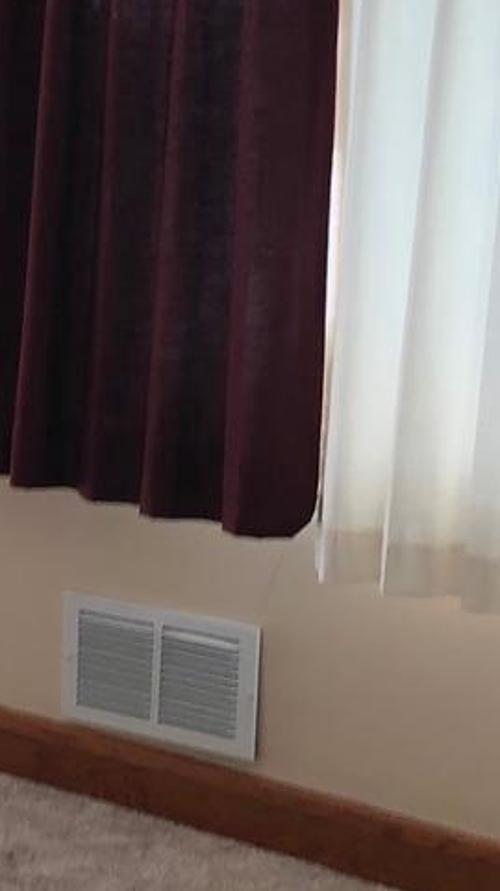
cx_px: -709
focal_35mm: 130
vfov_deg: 16.5
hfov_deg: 8.5
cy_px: 524
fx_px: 3069
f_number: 1.8
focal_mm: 3.99
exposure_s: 1/120
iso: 50
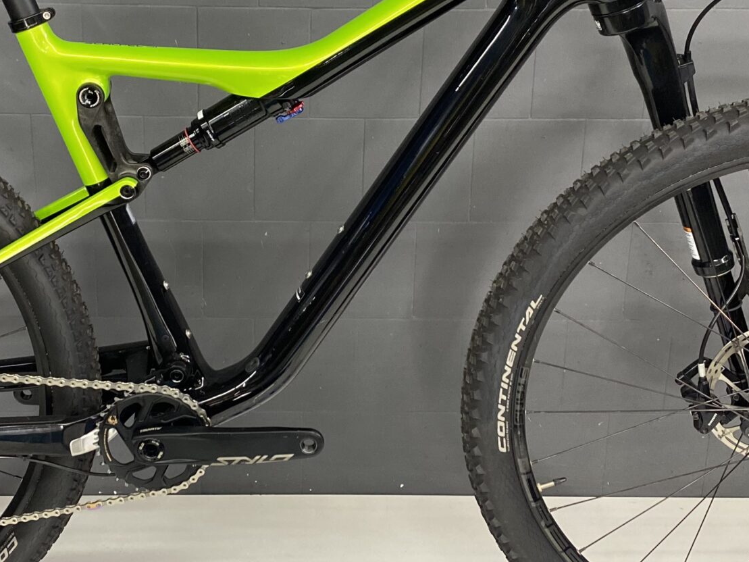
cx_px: 299
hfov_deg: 32.1
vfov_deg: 24.4
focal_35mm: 60
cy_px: 216
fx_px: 1298
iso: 160
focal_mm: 4.25
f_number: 1.8
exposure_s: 1/60
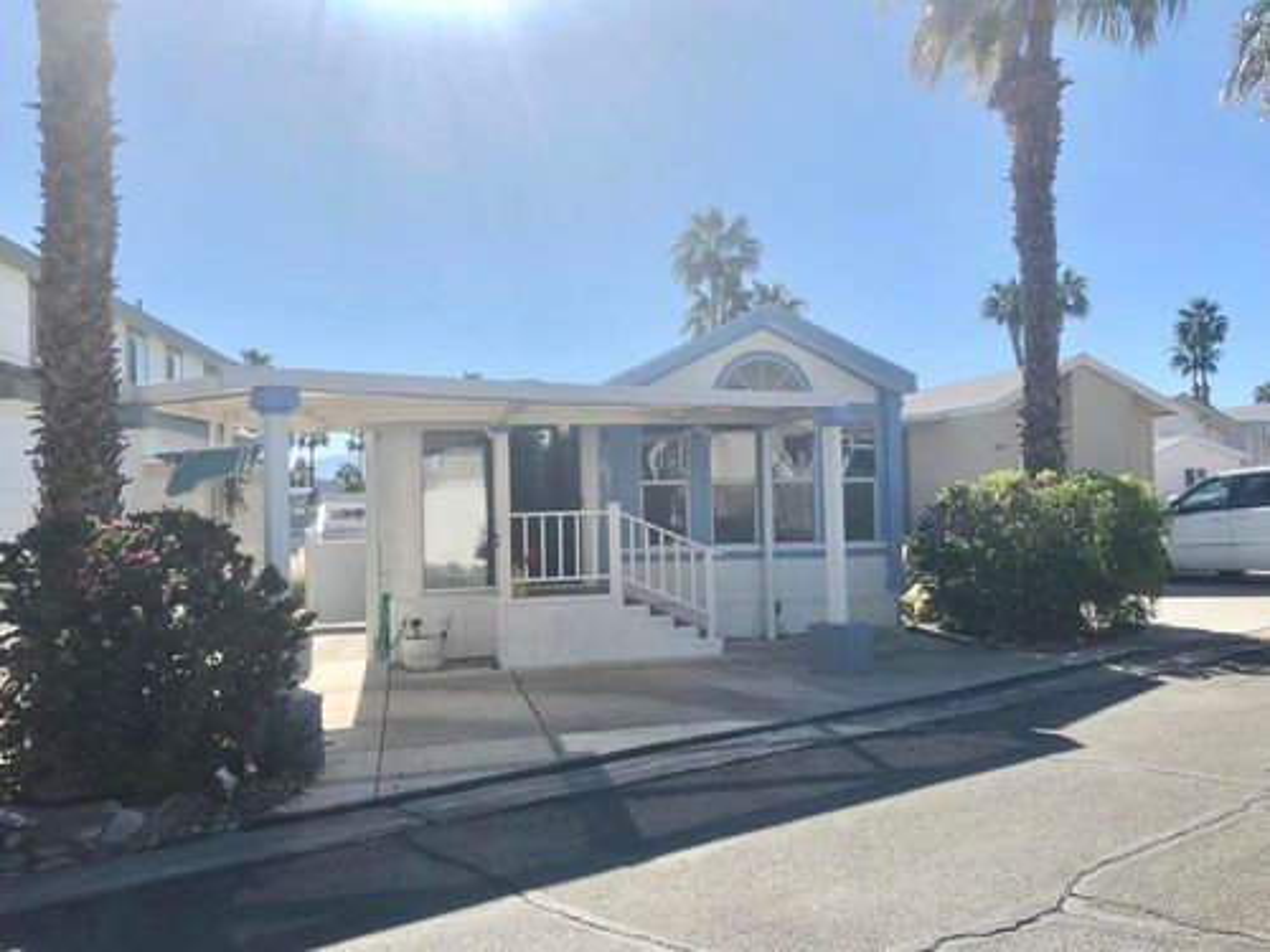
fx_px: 1027
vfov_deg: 49.7
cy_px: 476
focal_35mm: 28
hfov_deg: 63.4
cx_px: 635
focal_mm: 4
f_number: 1.8
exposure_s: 1/3472
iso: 20
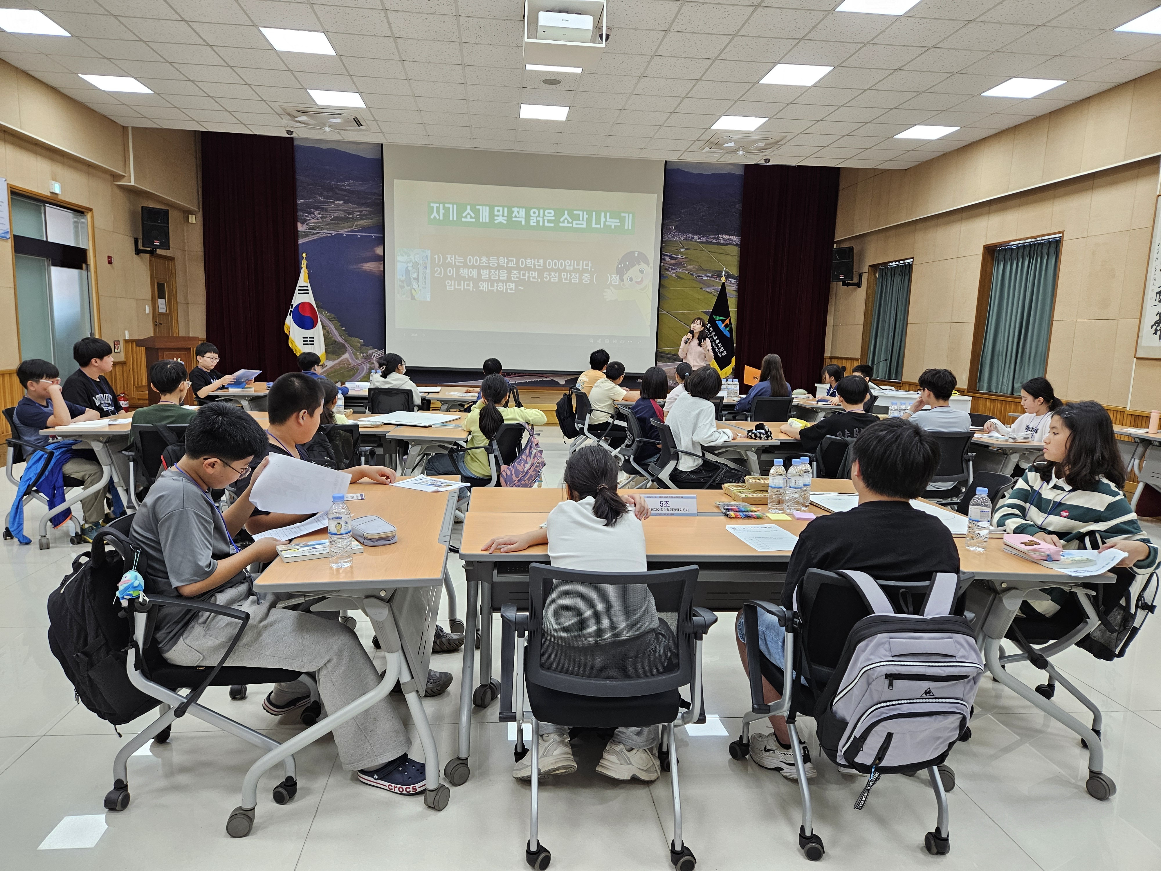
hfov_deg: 73.9
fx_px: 771
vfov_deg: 58.9
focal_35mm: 23
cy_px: 436
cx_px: 580
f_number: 1.8
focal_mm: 5.4
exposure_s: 1/120
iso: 160
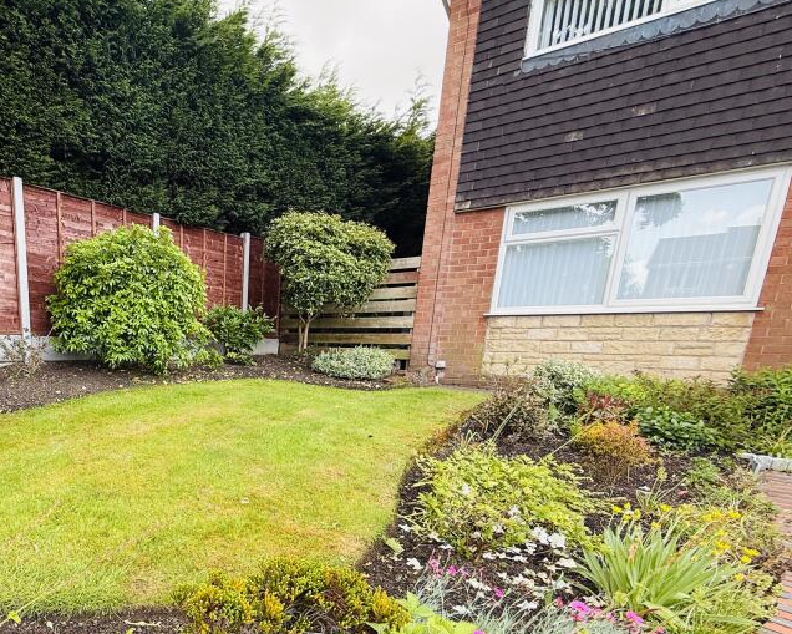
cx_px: 194
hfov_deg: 69.8
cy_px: 463
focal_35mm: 22
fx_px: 516
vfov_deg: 60.2
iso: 50
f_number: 2.2
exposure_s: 1/169
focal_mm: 2.22
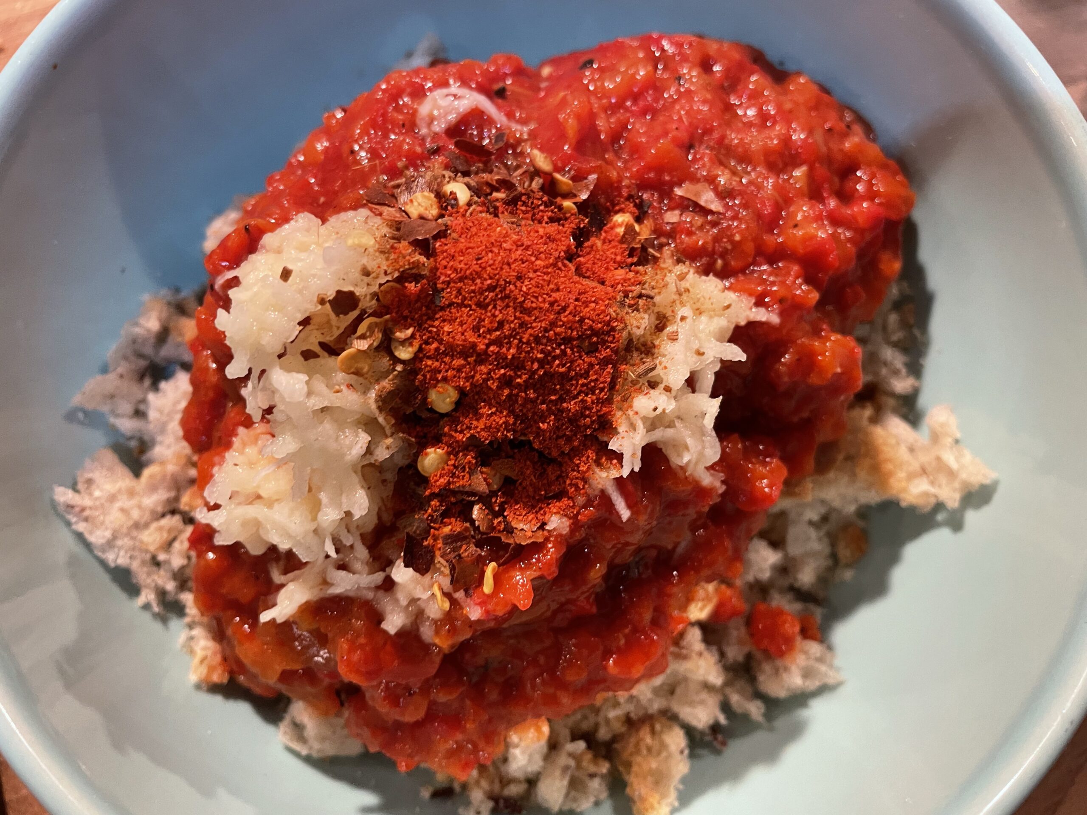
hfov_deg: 67.3
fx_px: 816
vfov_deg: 53.1
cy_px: 408
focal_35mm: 26
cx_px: 544
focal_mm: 4.2
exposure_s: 1/50
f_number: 1.6
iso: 250
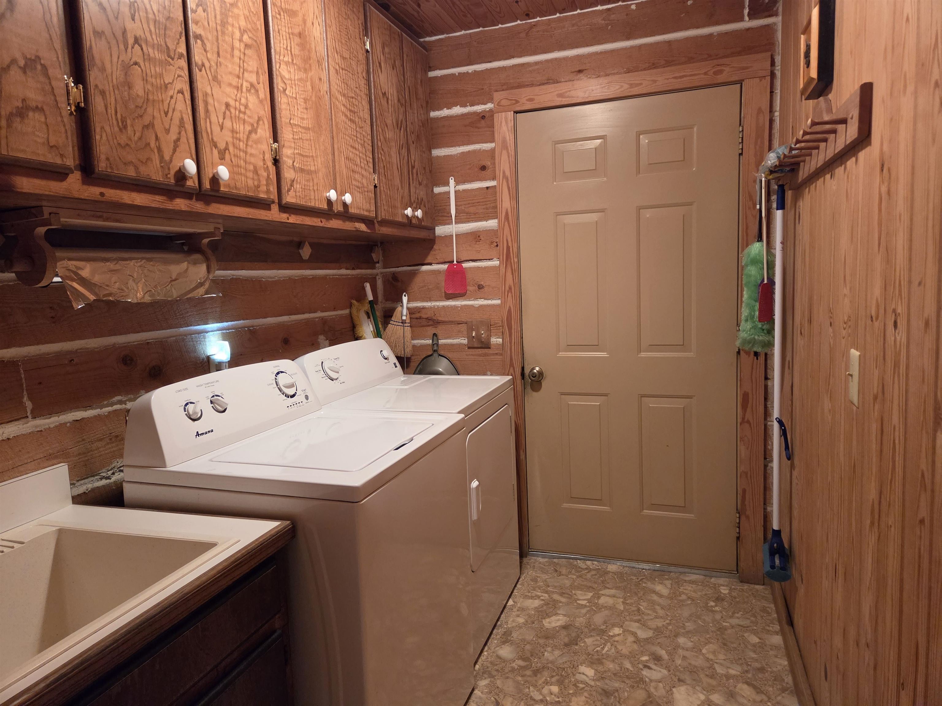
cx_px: 471
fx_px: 626
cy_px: 353
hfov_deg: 73.9
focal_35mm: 23
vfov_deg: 58.9
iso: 1000
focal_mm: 5.4
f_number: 1.8
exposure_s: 1/120
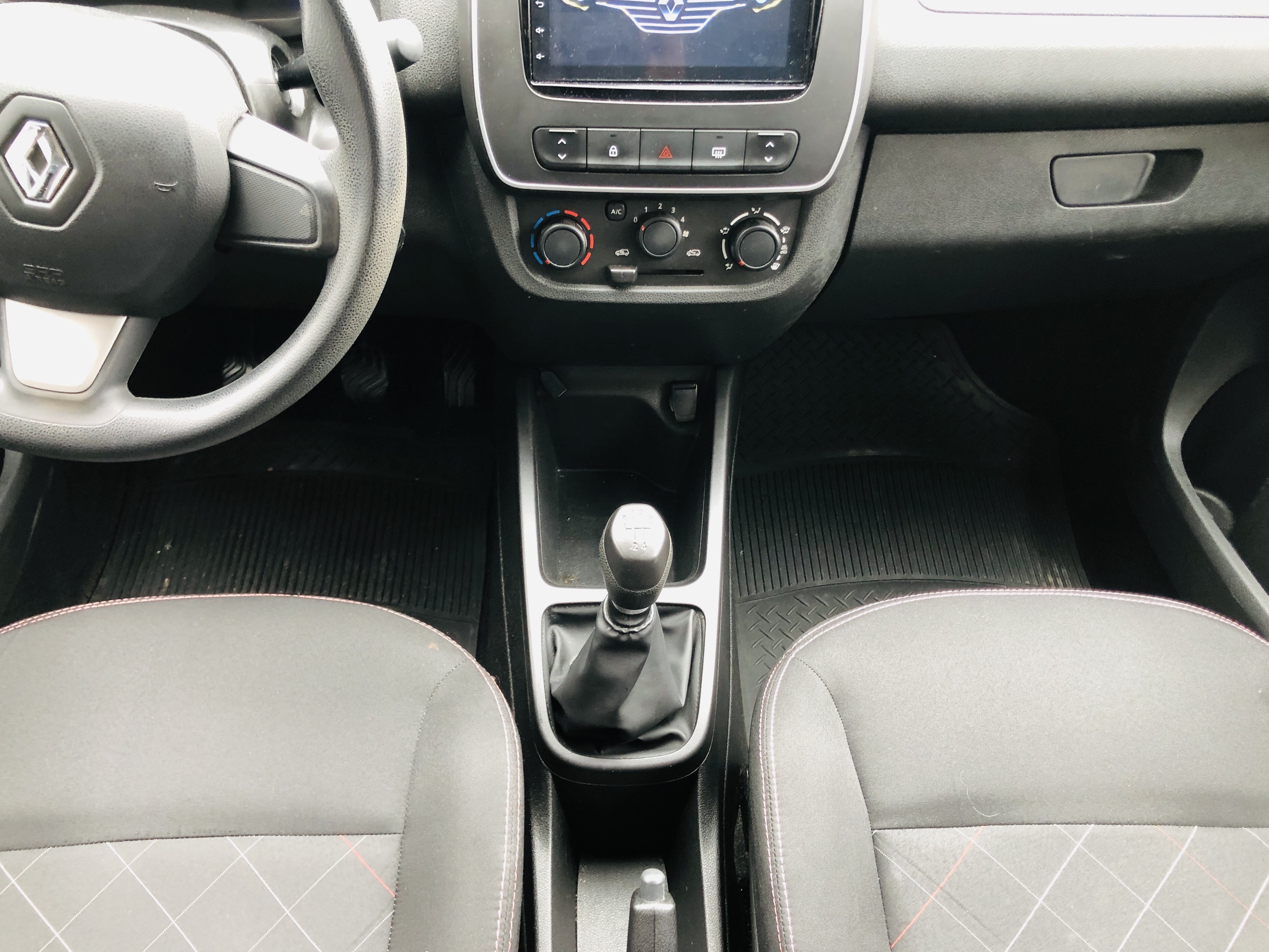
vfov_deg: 48.2
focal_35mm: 29
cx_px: 628
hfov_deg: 61.7
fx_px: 1063
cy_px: 478
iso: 50
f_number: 1.8
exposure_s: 1/15
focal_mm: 3.99
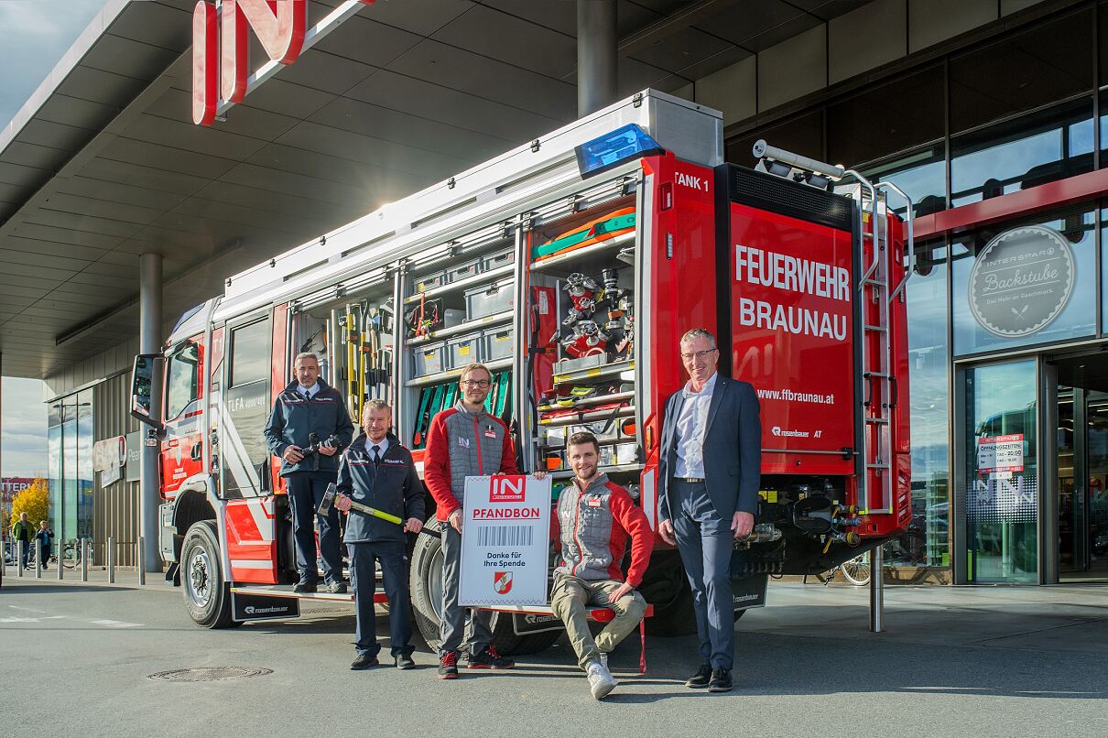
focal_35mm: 35
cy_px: 369
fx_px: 1077
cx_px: 554
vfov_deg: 37.8
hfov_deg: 54.4
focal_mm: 35
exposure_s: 1/100
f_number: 10
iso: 100
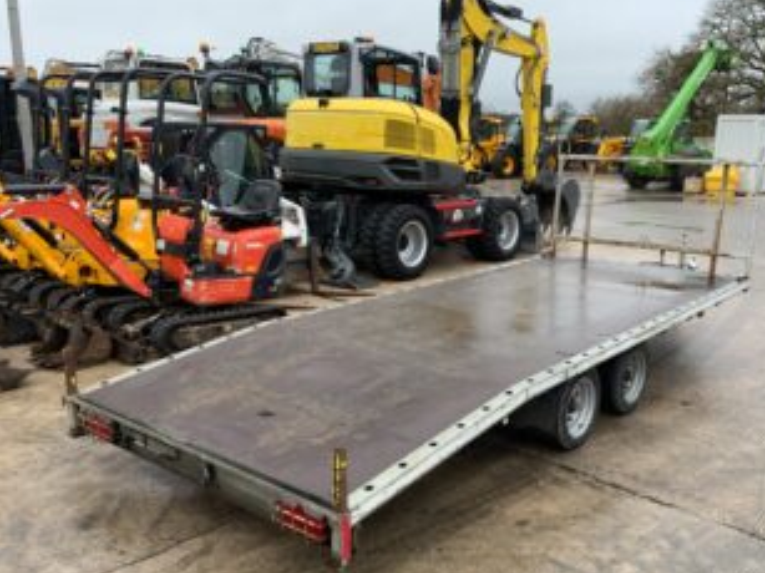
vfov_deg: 41.7
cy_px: 326
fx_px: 751
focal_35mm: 34
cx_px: 446
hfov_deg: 53.7
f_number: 1.8
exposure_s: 1/122
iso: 16
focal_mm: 3
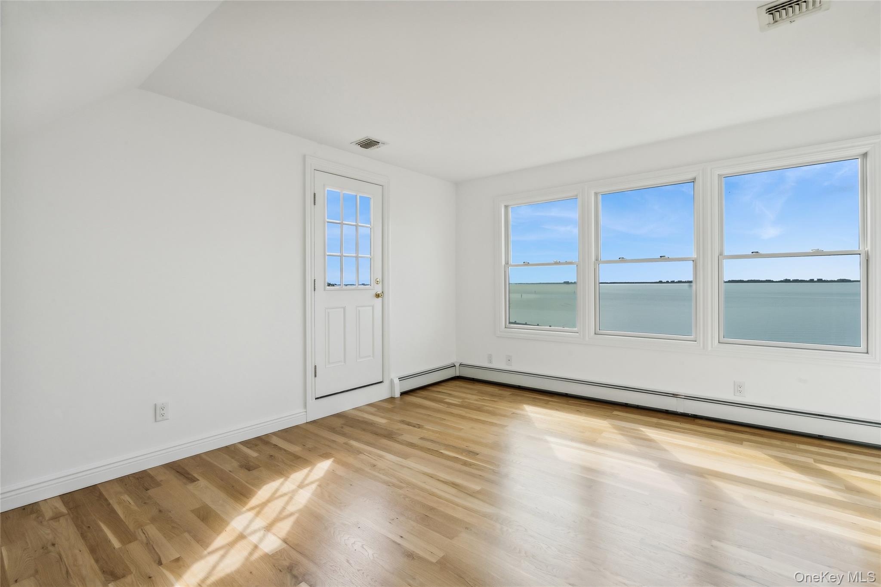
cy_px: 294
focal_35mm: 16
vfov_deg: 73.7
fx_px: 391
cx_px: 440
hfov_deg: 96.8
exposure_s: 1/200
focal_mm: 16
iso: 400
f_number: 14
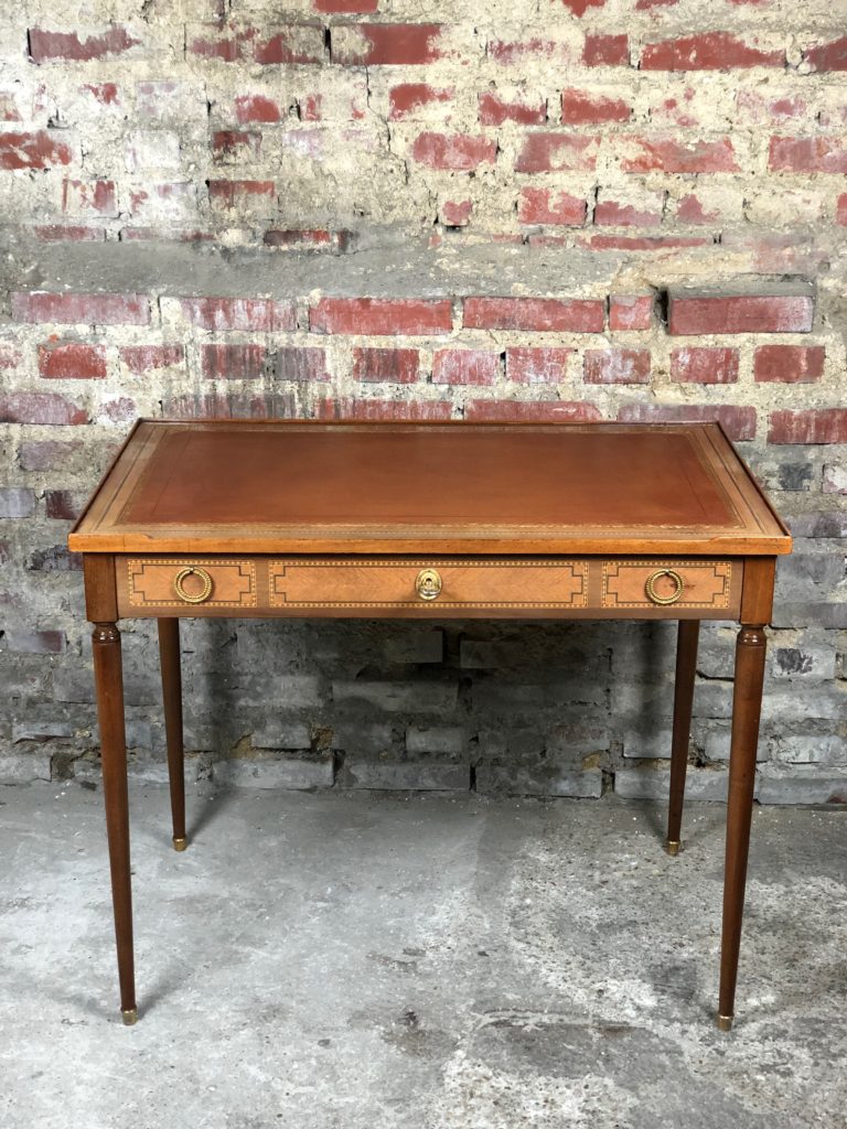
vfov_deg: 36.8
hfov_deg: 28.0
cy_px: 564
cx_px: 424
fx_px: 1696
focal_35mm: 52
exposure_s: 1/33
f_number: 2.4
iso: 125
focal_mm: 6
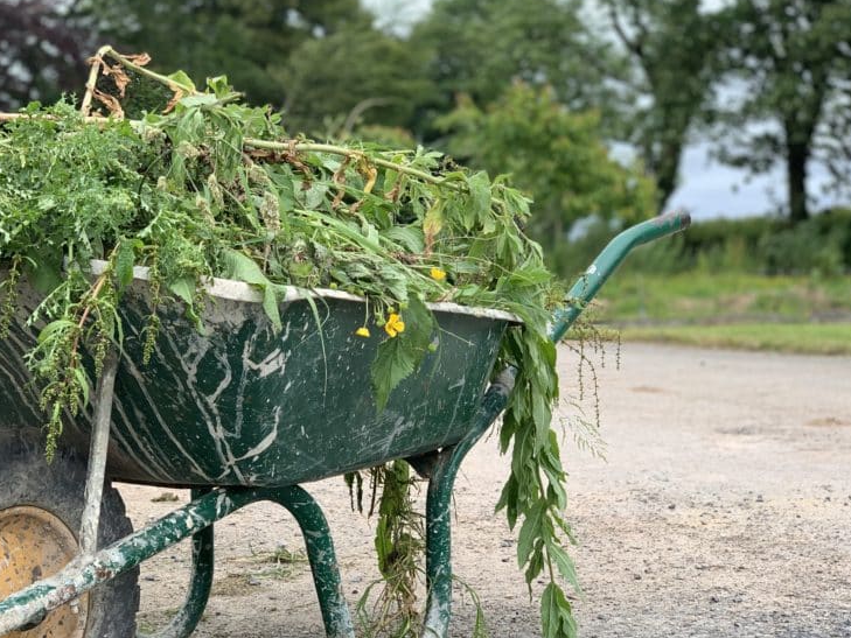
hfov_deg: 26.6
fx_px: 1795
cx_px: 346
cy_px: 359
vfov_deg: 20.2
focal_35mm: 73
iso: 16
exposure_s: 1/214
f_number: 2.4
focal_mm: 6
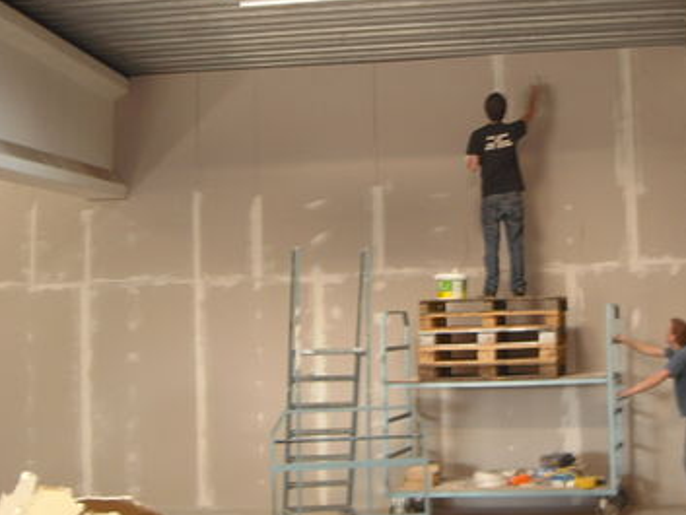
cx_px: 513
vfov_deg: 21.9
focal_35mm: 67
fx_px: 1328
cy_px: 179
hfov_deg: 28.5
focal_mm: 6.2
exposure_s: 1/15
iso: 100
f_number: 2.7
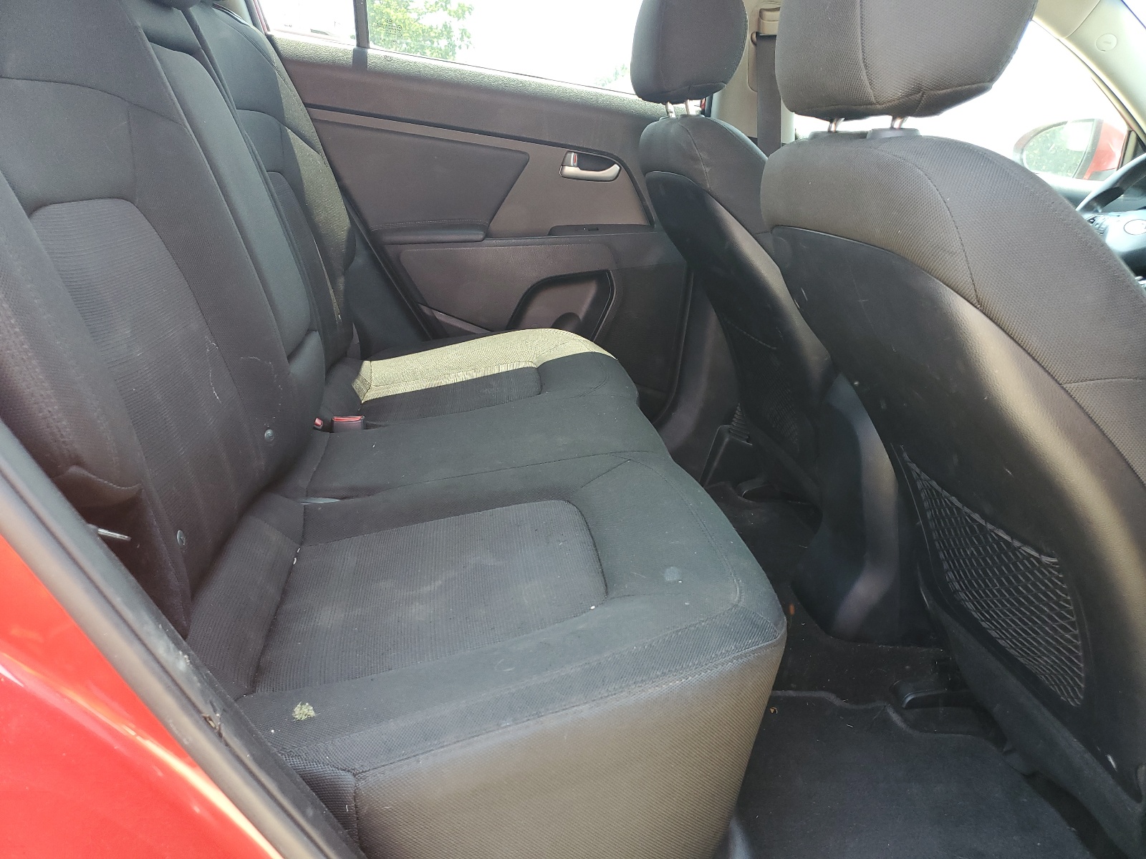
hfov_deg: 67.3
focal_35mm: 26
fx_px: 861
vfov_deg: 53.1
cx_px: 573
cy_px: 430
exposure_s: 1/120
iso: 78
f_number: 1.5
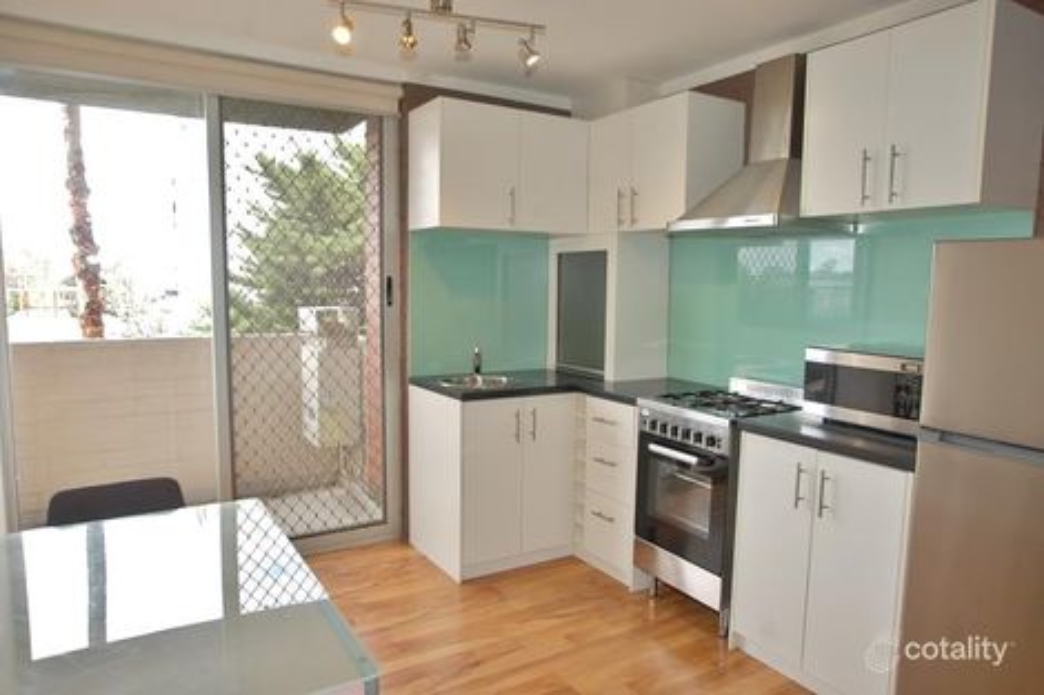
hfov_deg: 77.3
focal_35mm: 22
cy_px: 348
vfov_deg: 56.1
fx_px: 652
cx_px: 522
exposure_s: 1/80
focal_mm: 15
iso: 400
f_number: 5.3
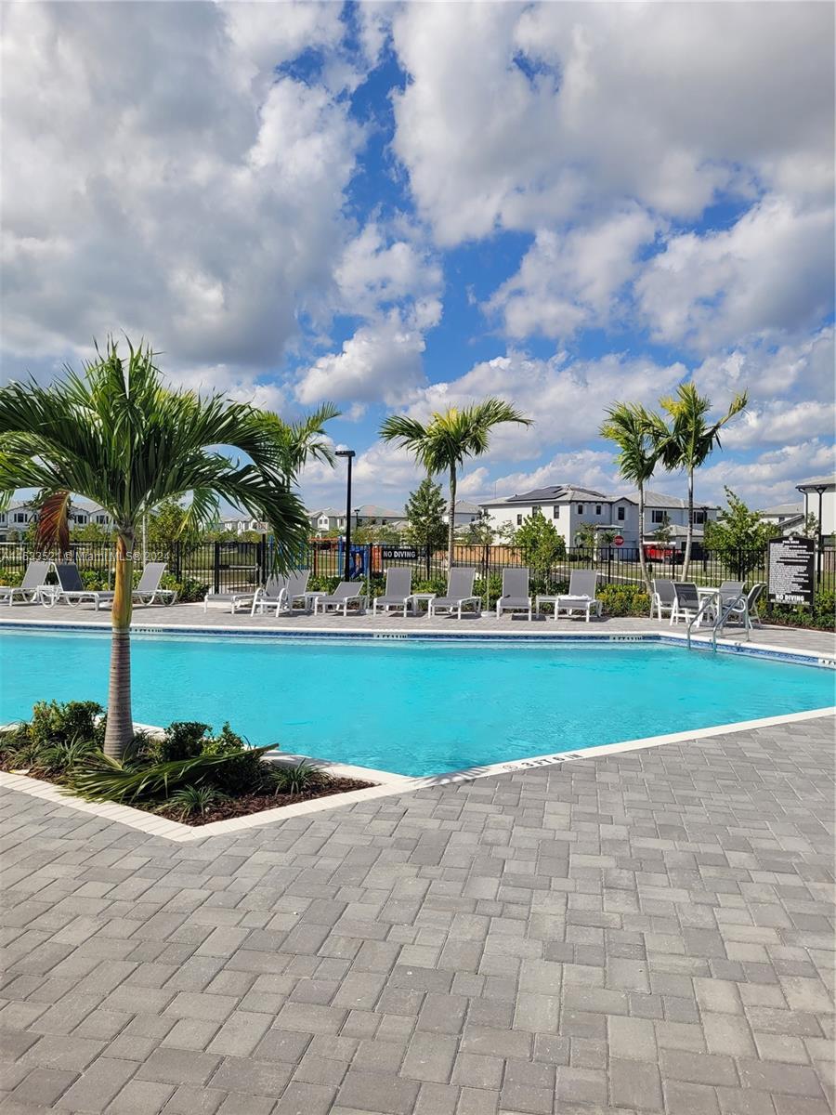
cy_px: 558
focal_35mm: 26
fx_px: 837
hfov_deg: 53.1
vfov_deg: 67.3
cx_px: 418
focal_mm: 5.4
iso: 40
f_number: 1.8
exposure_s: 1/4268
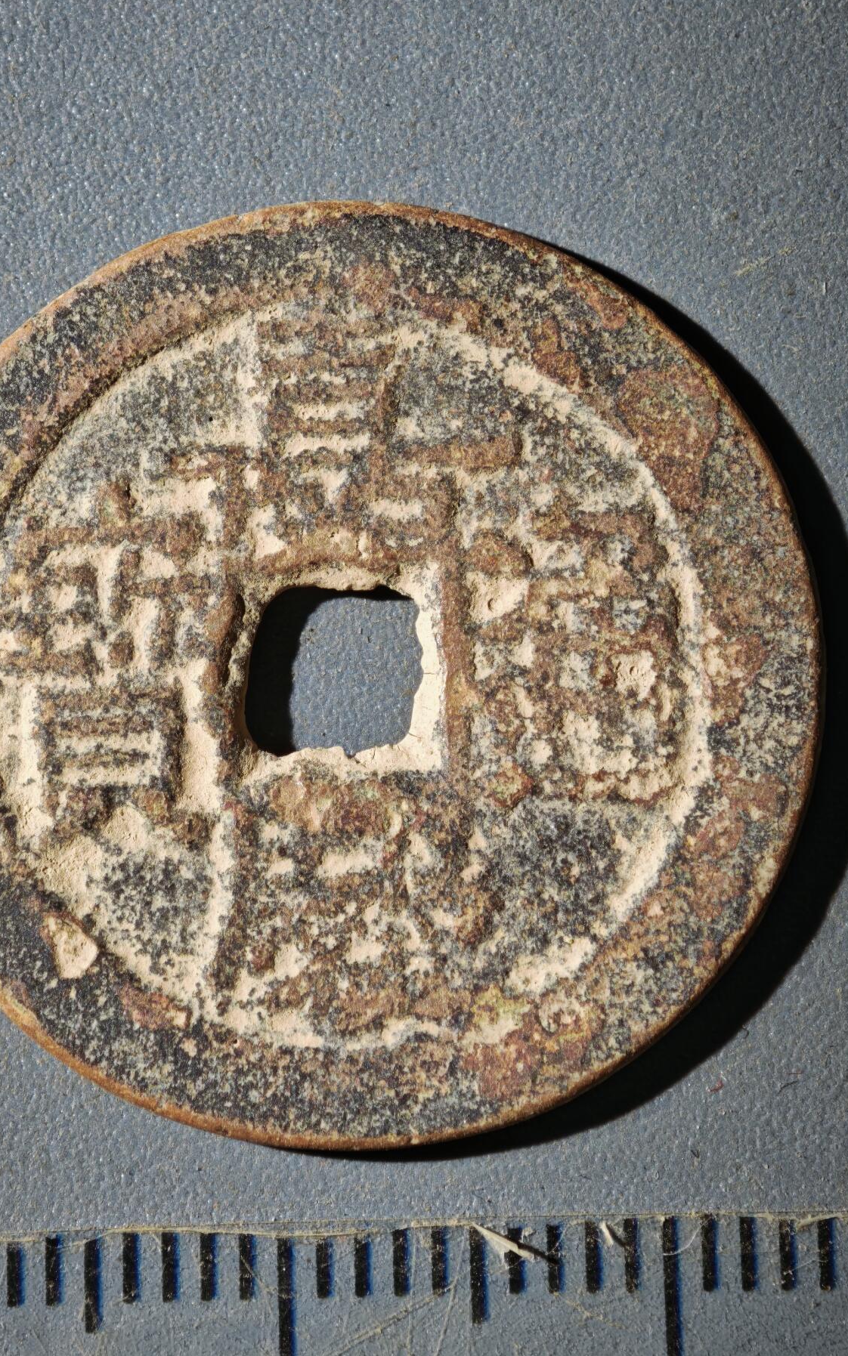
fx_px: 4363
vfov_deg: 17.7
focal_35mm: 118
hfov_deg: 11.1
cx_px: 351
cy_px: 677
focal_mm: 9
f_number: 2
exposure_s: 1/100
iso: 125
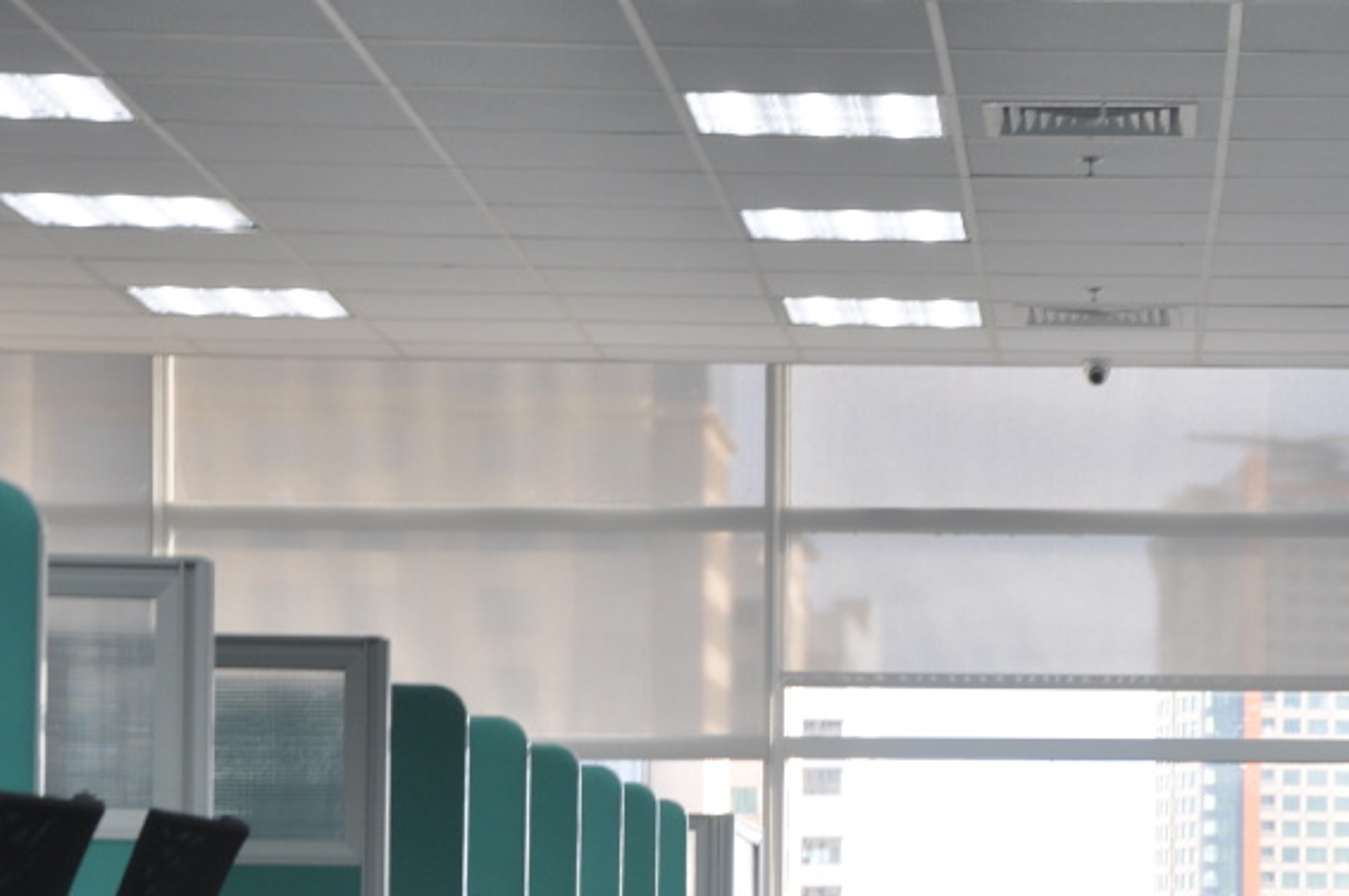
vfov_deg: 8.6
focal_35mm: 159
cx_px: 1111
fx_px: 5951
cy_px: 888
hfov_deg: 12.9
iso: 200
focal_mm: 50
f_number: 9
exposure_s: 1/13
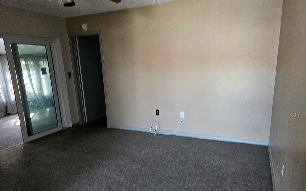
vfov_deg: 49.0
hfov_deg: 72.5
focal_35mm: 25
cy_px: 114
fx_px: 208
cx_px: 151
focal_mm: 6.3
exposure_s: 1/40
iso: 500
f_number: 1.7
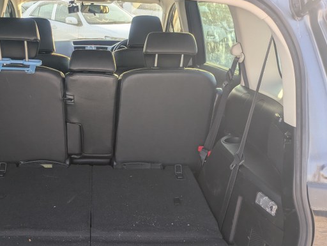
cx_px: 102
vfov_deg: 36.2
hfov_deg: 46.8
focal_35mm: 39
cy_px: 178
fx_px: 369
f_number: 1.89
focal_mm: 5.43
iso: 47
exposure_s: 1/225
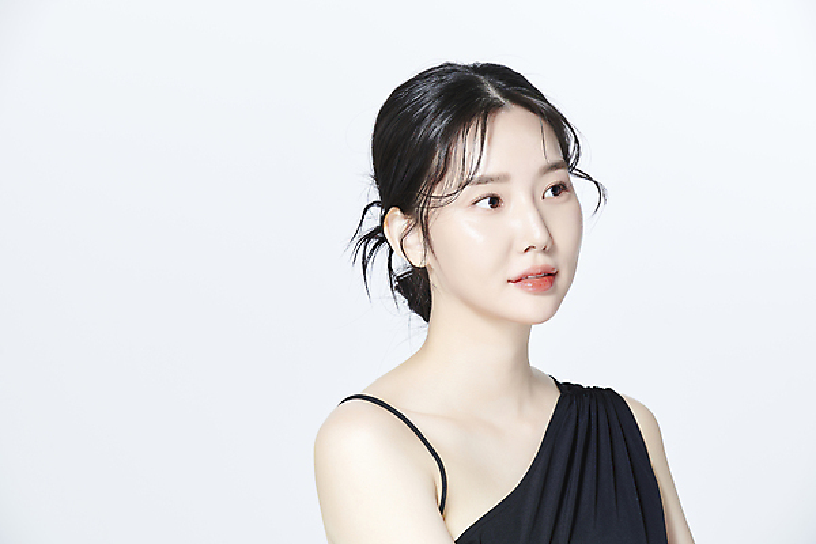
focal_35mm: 150
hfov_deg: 13.7
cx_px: 408
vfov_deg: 9.1
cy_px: 272
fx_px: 3400
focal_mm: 150
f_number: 10
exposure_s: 1/125
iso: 64
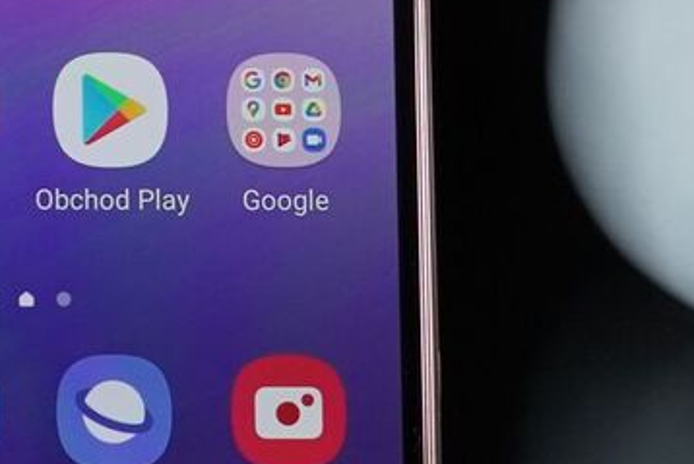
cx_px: -688
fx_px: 3413
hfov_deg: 10.6
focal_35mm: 177
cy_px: -215
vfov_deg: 7.6
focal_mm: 33
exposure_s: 1/200
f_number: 6.3
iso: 2000
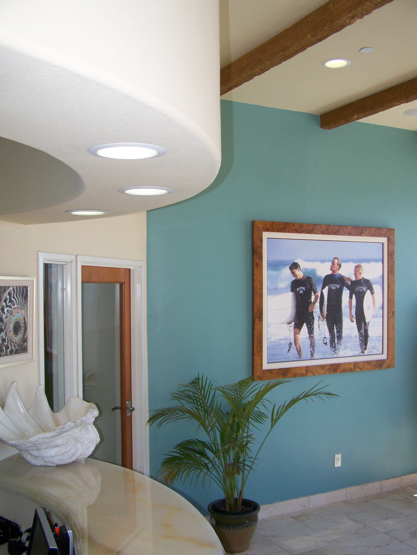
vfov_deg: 48.9
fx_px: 610
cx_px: 208
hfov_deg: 37.8
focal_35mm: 38
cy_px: 278
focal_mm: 6.3
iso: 80
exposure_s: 1/200
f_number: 2.8
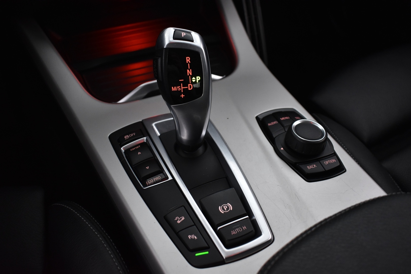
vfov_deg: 41.7
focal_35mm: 32
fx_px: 360
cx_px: 206
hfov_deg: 59.5
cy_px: 137
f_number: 3.8
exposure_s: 1/30
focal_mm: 21
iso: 1400
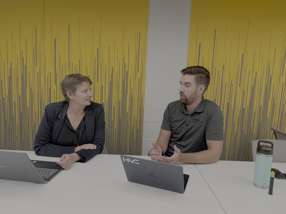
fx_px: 198
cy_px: 107
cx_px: 143
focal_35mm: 24
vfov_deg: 56.8
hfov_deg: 71.6
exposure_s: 1/60
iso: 125
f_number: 1.78
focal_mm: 6.76
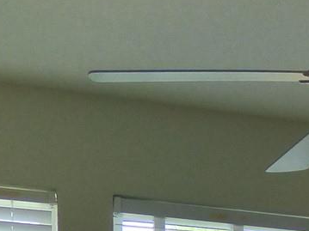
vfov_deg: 11.1
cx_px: 443
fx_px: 1017
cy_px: 541
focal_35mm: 114
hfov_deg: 16.0
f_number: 2.8
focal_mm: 3.58
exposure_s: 1/250
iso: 200
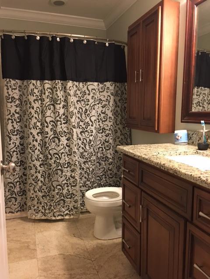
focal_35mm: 29
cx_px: 105
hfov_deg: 48.2
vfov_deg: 61.7
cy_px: 140
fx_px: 235
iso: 100
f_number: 2.2
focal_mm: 4.15
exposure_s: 1/10
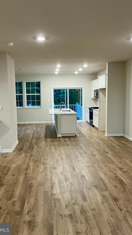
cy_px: 117
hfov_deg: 36.7
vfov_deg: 61.0
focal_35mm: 32
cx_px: 62
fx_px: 199
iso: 125
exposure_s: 1/60
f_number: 1.8
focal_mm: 3
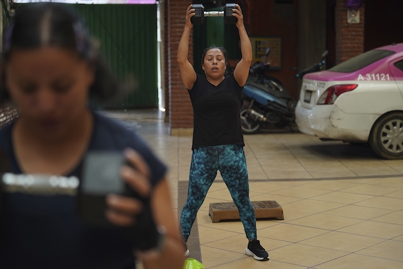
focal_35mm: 70
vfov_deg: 19.5
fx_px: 784
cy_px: 134
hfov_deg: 28.8
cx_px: 202
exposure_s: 1/640
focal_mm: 70
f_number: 2.8
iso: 1000
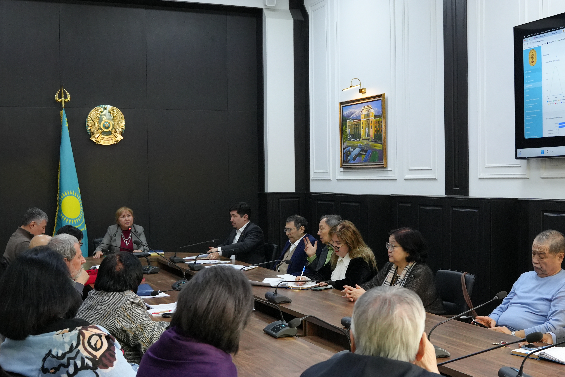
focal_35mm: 46
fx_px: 722
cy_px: 217
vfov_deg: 29.2
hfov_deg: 42.5
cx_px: 342
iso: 2500
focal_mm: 24
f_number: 4
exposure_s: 1/160
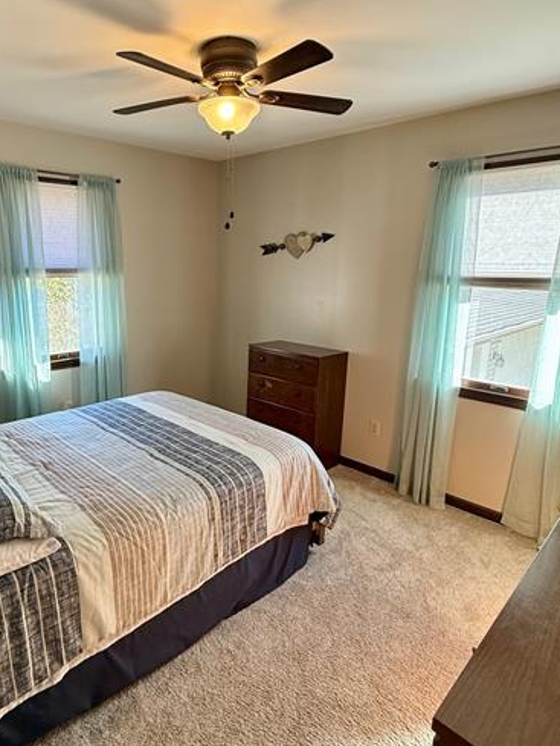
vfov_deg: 76.3
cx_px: 214
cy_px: 355
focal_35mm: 22
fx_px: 474
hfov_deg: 60.4
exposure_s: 1/120
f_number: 2.2
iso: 250
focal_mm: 2.22
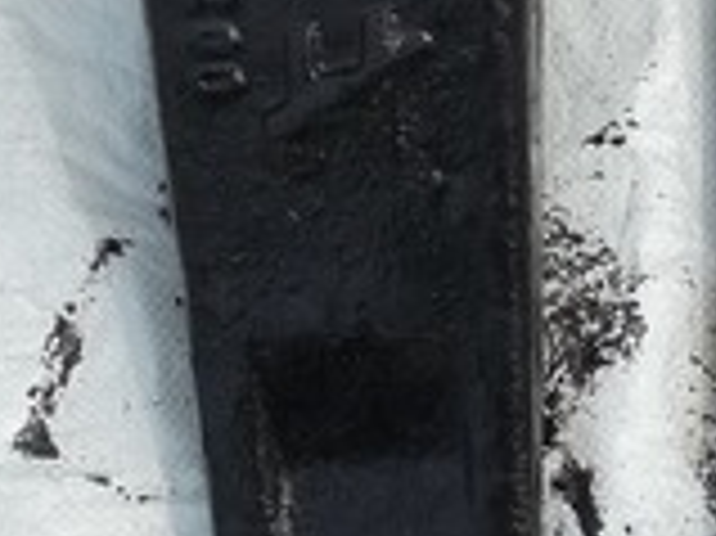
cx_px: 910
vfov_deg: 6.7
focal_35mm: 220
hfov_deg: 8.9
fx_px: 4547
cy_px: 227
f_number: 4.4
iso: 64
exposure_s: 1/400
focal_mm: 12.5
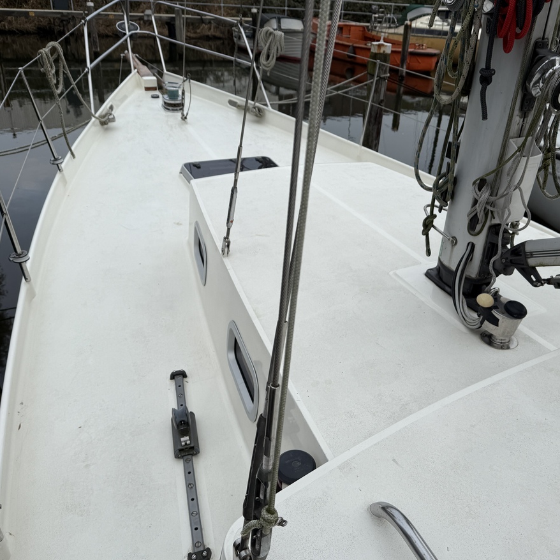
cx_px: 321
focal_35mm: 29
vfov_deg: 55.6
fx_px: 531
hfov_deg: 55.4
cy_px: 286
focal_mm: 6.76
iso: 80
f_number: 1.78
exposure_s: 1/1812
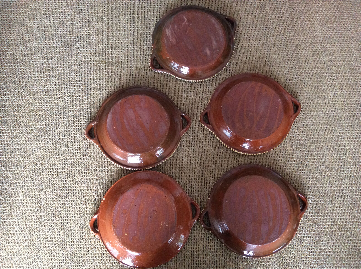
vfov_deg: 44.1
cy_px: 134
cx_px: 180
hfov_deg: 56.9
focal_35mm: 32
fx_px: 333
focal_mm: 3.3
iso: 200
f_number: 2.4
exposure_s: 1/24
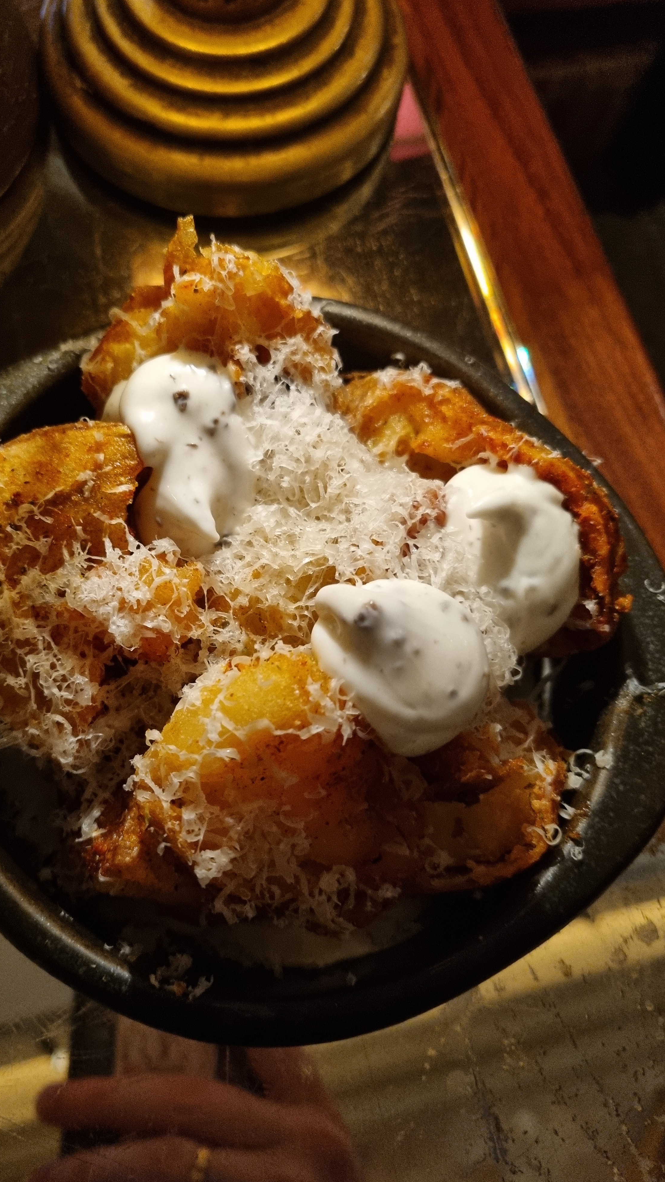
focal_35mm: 29
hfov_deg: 40.0
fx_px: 909
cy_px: 598
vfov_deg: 66.1
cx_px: 268
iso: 640
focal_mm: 5.4
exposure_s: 1/24
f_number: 1.8
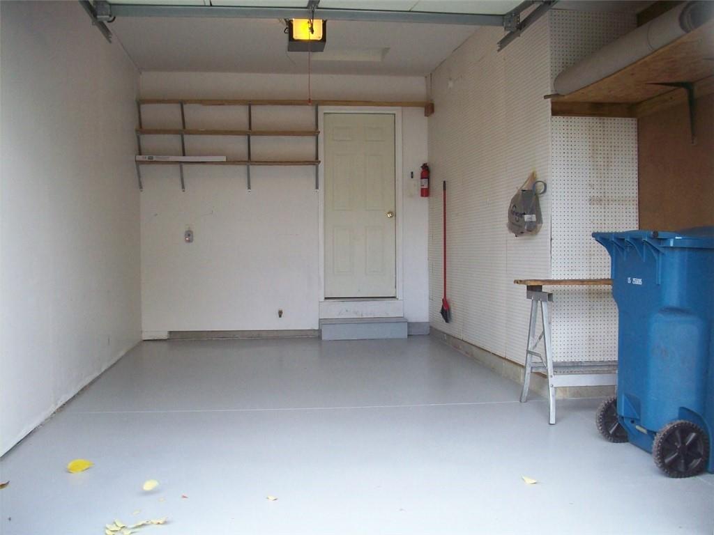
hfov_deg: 50.1
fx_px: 763
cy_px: 268
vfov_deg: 38.7
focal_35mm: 37
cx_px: 357
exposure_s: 1/128
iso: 126
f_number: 2.8
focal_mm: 6.2
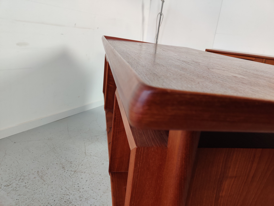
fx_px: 214
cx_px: 137
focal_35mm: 27
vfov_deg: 51.4
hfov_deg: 65.3
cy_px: 103
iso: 160
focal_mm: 4.75
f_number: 1.65
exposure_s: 1/100
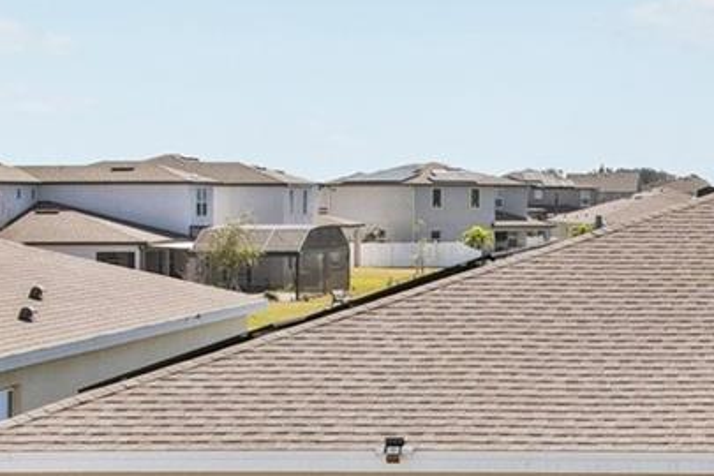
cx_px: 747
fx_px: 1725
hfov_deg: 22.3
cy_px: 755
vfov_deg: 14.5
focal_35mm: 87
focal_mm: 8.4
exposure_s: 1/1250
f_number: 2.8
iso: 100
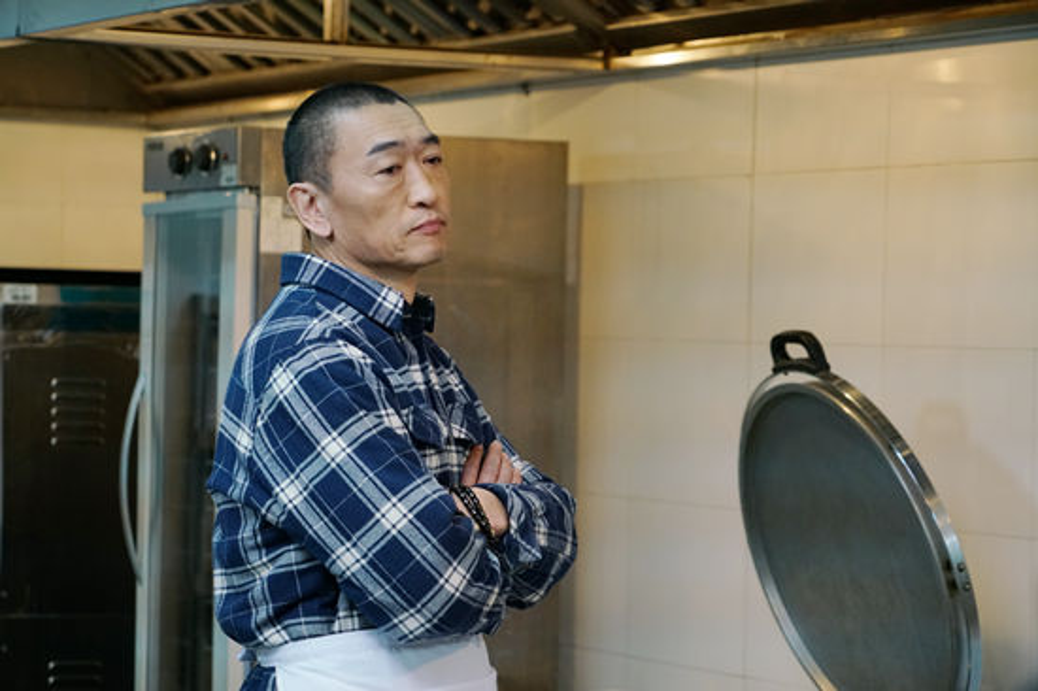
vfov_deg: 10.7
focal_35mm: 128
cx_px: 519
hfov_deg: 16.0
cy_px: 346
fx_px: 3688
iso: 2500
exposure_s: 1/125
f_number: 6.3
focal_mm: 128
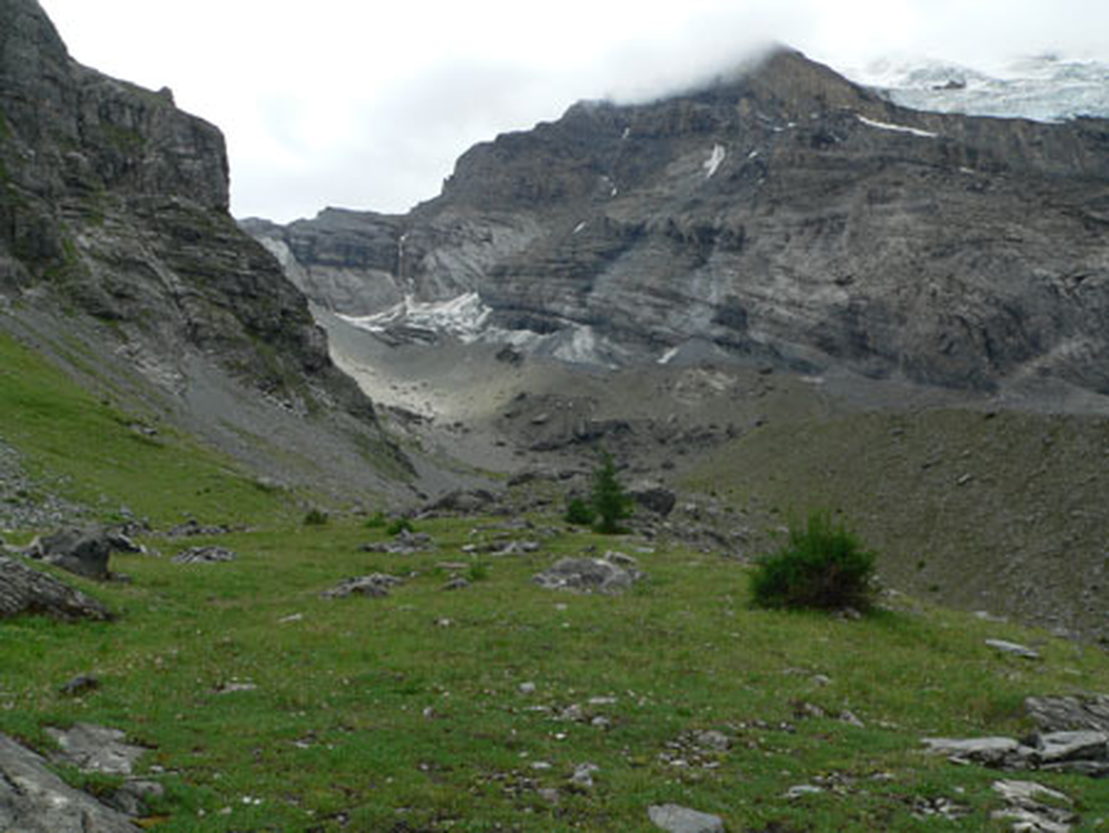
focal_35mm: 36
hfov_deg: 51.3
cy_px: 416
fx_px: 1154
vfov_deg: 39.7
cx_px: 554
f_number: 4
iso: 80
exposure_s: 1/400
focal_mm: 6
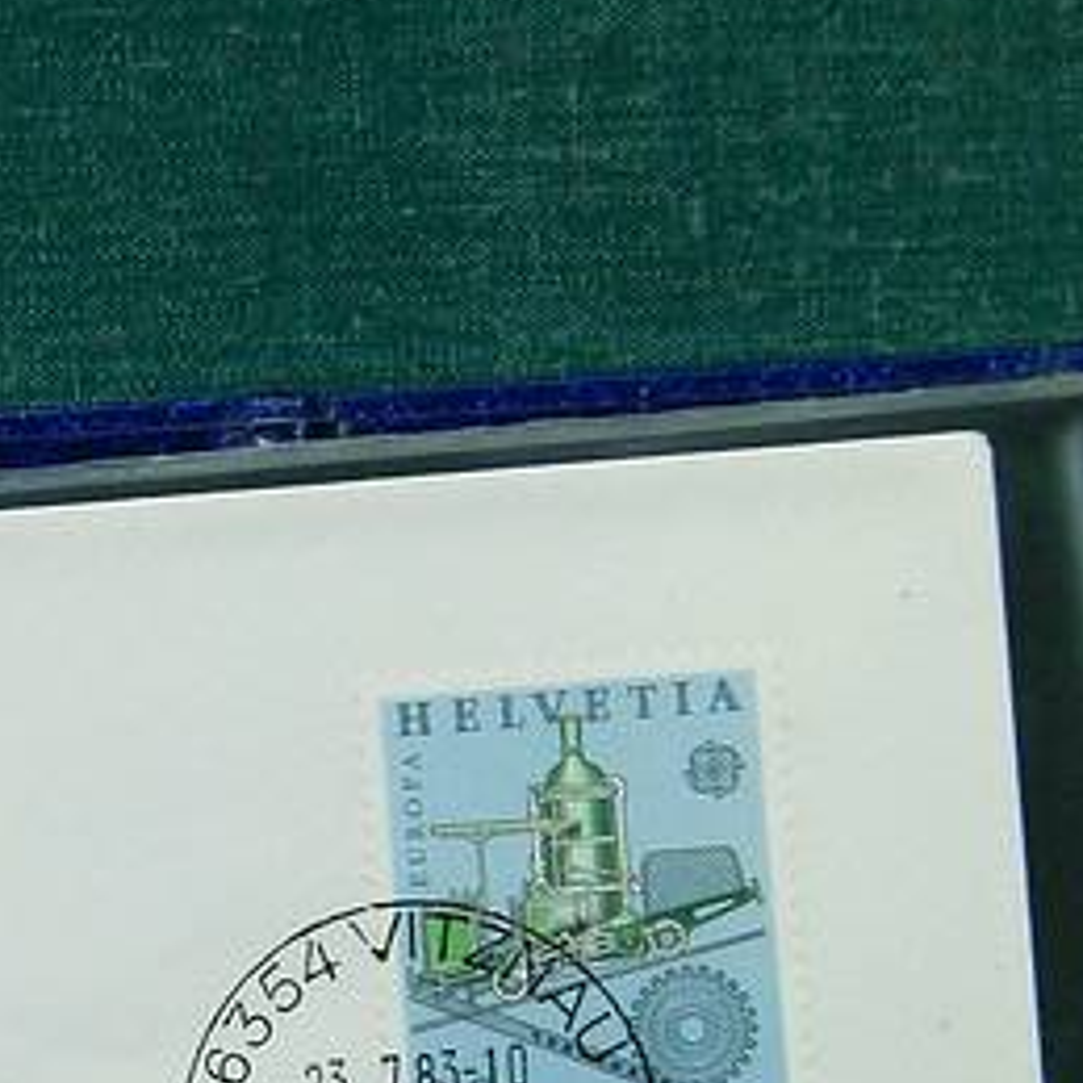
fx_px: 4212
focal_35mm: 119
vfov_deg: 14.6
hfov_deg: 14.3
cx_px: -109
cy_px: 870
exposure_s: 1/125
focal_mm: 6.1
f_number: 3.6
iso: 100
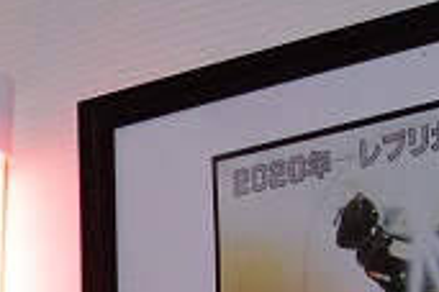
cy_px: 487
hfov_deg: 11.7
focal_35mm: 170
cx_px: -139
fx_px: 2073
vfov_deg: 7.9
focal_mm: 20
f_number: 5.6
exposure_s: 1/60
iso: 400
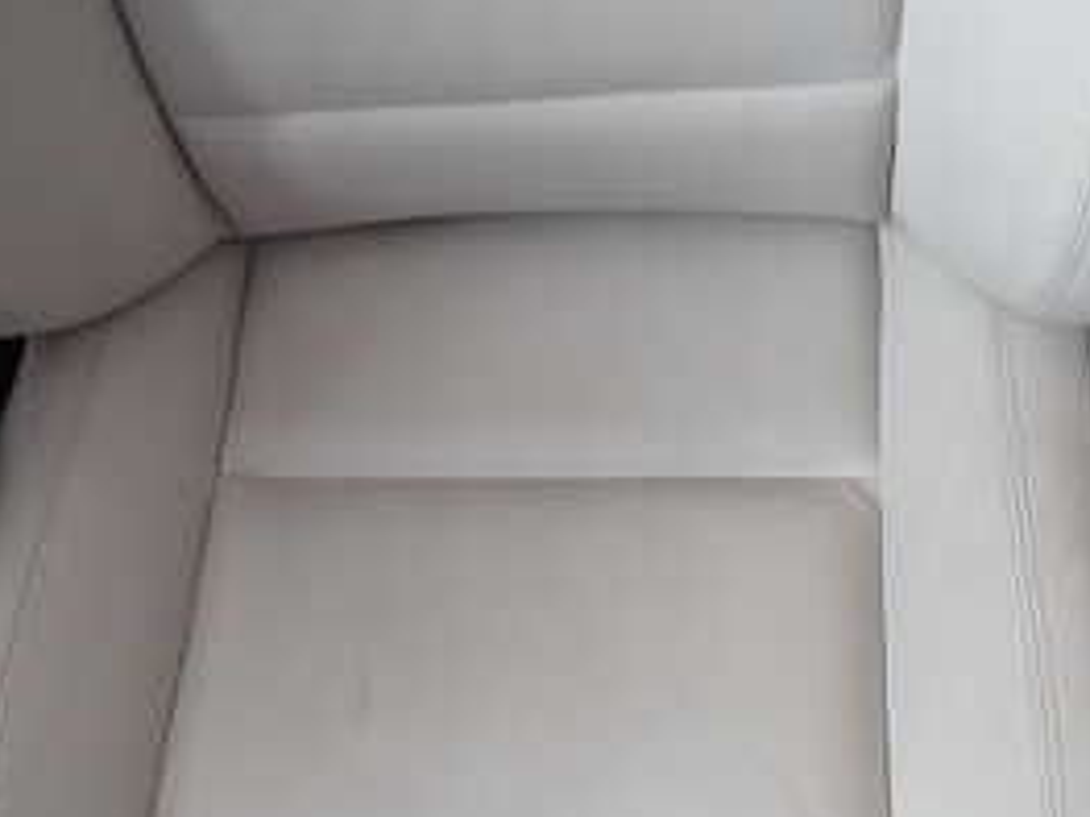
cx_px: 560
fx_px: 1794
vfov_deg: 25.1
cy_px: 680
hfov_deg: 33.8
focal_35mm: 57
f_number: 2
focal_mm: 4.5
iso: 125
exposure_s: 1/60
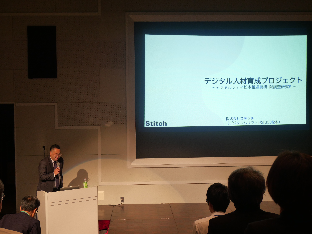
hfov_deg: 42.1
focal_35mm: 45
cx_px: 155
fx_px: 406
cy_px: 117
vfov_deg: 32.2
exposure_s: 1/60
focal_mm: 22
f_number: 4.9
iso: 500
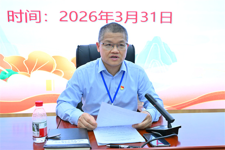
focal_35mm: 39
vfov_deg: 34.2
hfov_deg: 49.6
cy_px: 75
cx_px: 112
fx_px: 244
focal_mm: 39
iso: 8000
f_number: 10
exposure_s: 1/80
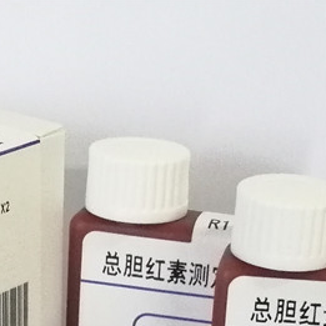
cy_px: 466
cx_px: 80
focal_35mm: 139
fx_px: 1481
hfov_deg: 12.5
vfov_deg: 12.1
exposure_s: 1/33.3
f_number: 1.8
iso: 320
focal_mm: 3.64
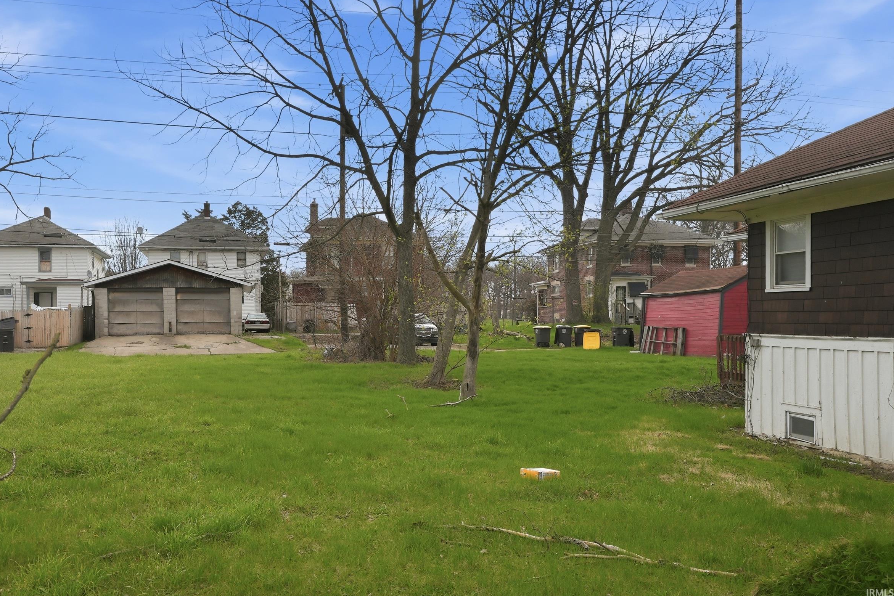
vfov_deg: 41.1
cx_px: 419
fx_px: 795
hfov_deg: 58.7
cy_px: 283
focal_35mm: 32
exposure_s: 1/1000
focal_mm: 20
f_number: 4
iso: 100
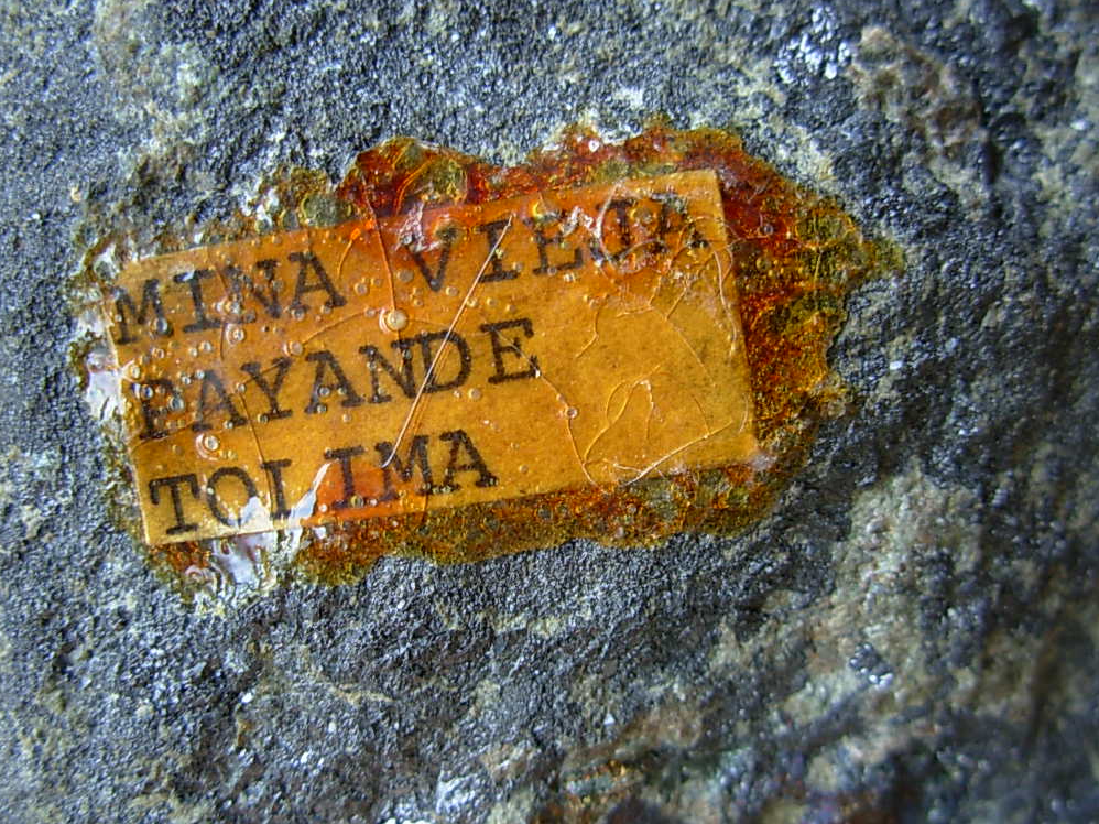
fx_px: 1238
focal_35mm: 39
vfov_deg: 36.8
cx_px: 555
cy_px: 420
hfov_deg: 47.9
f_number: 2.9
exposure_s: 1/64
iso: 50
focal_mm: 6.3
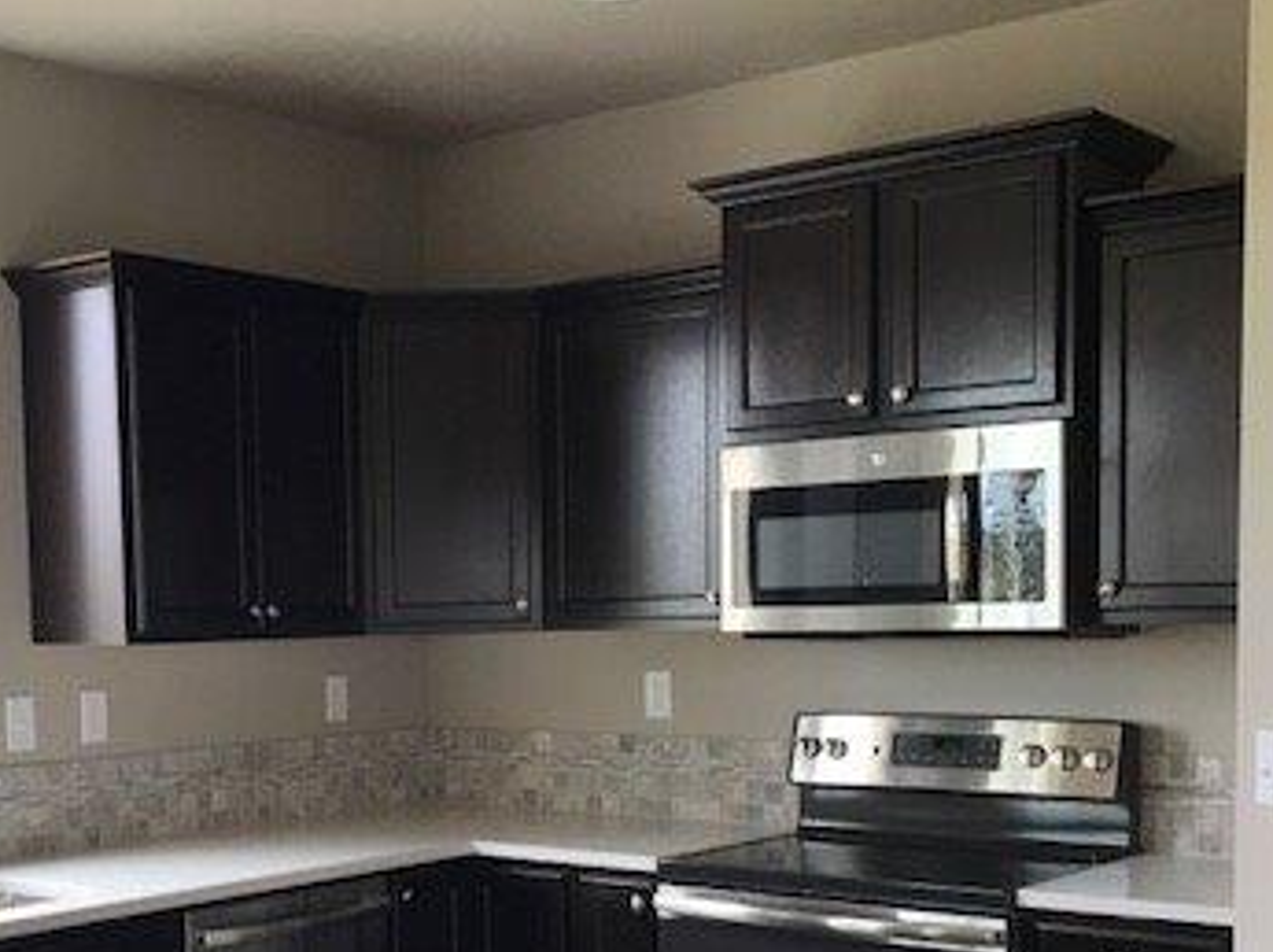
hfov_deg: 36.2
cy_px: 764
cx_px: 351
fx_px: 1910
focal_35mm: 52
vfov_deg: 27.4
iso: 40
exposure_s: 1/120
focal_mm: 3.99
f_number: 1.8
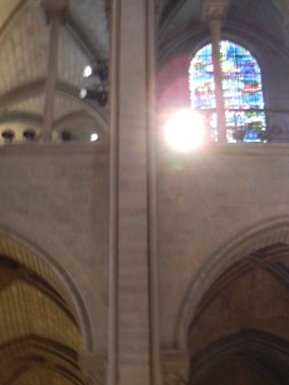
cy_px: 298
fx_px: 835
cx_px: 132
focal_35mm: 75
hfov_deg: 19.6
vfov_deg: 25.6
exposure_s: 1/1.4
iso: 200
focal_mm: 5.4
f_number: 3.5
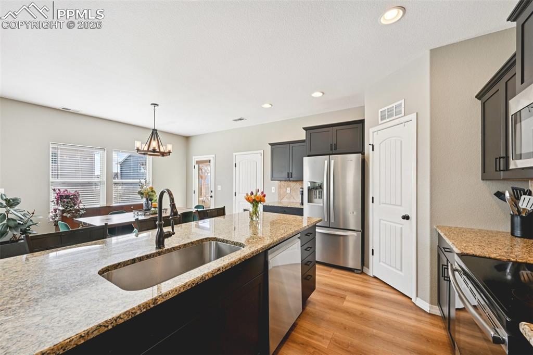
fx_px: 207
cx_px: 266
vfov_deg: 81.2
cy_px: 178
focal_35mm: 14
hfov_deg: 104.3
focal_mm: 14
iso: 125
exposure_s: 1/15
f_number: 11
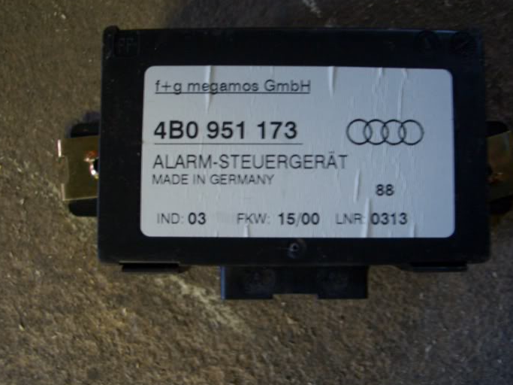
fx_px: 608
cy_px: 183
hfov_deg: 45.7
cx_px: 281
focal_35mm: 41
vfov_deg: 35.1
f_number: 2.6
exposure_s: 1/8
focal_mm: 5.8
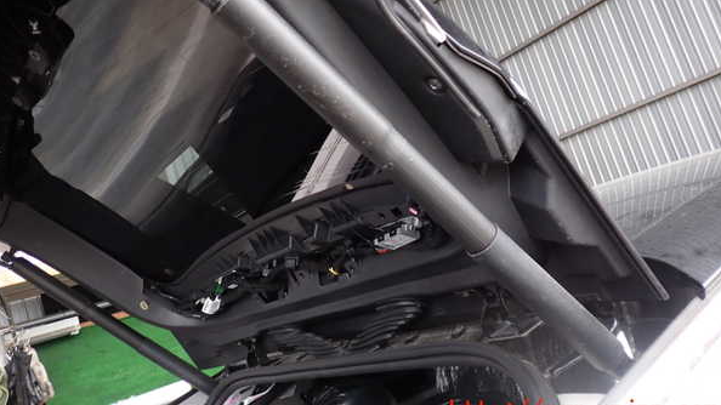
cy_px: 154
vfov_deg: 35.4
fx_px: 631
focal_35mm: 33
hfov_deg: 59.5
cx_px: 359
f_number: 2.3
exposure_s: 1/100
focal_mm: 5.4
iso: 100
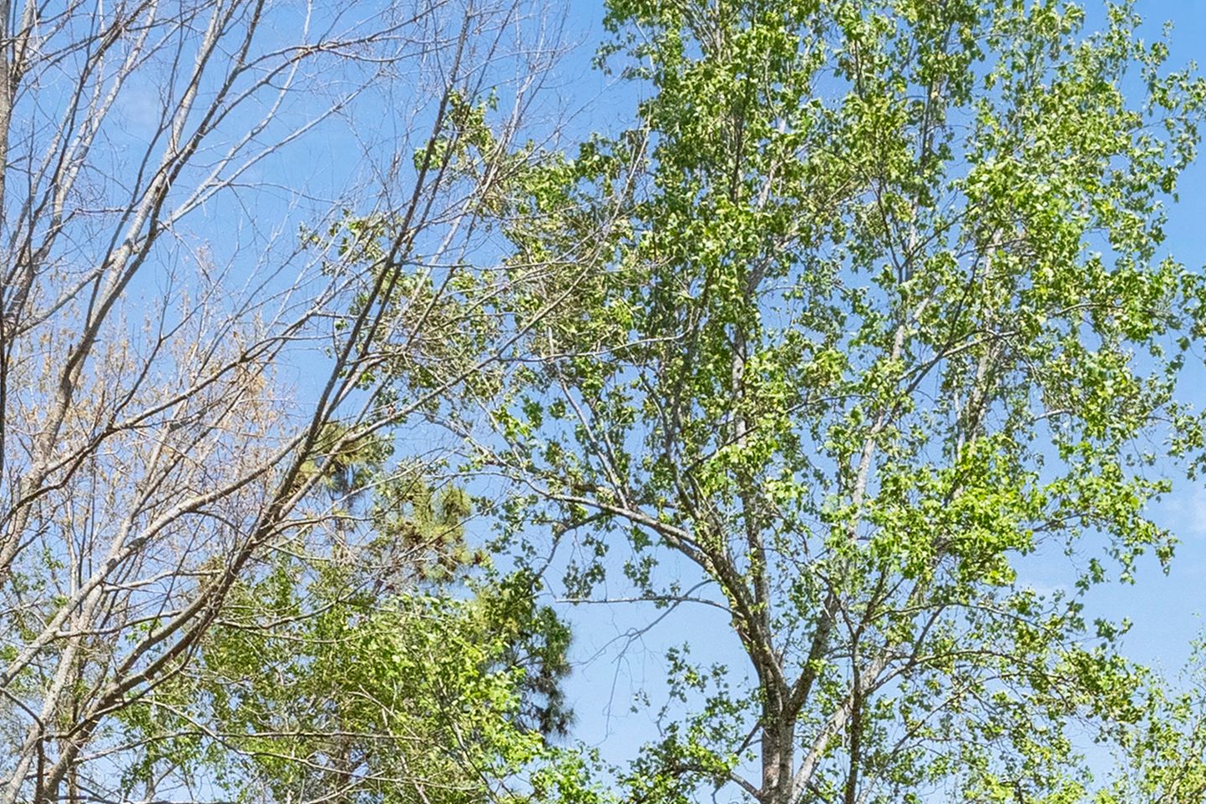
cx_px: 562
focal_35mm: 54
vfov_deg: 17.7
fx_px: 1809
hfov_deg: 36.9
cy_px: 1602
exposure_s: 1/1600
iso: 2000
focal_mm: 13
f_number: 6.3
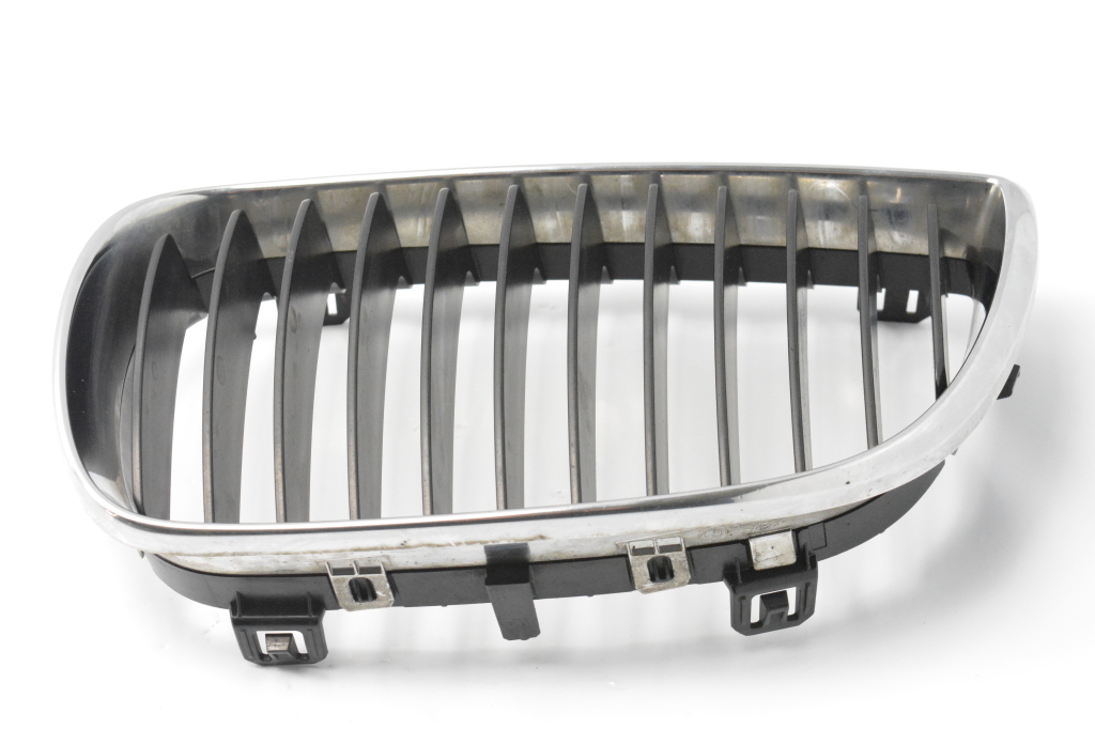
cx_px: 548
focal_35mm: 82
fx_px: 2508
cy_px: 364
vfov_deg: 16.5
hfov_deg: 24.6
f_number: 10
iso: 6400
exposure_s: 1/400
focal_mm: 55
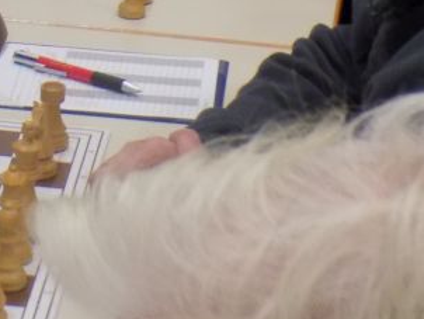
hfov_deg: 9.7
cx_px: -93
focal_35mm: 200
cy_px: -184
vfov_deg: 7.3
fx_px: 2452
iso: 360
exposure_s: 1/30
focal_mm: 10.5
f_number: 4
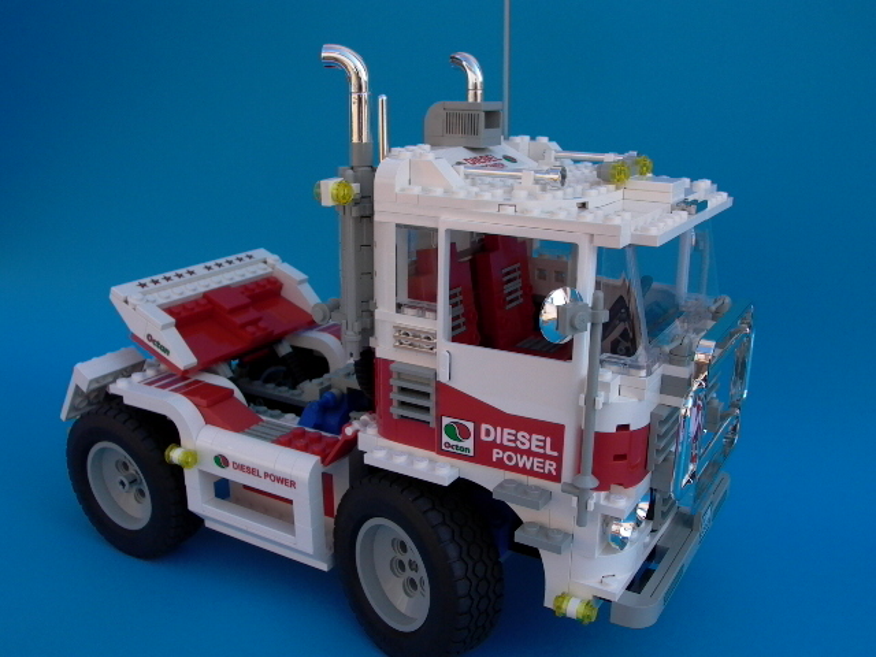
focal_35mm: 33
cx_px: 438
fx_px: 835
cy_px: 328
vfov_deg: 42.9
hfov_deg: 55.4
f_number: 4.03
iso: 100
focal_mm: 7.13
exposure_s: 1/489
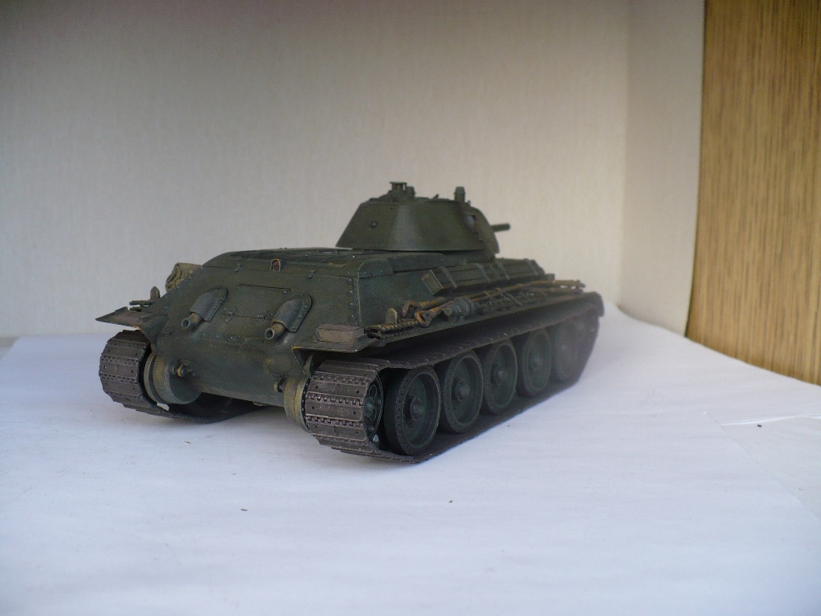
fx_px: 878
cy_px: 308
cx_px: 410
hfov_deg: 50.1
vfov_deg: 38.7
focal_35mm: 37
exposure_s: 1/30
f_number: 2.8
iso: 100
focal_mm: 6.1
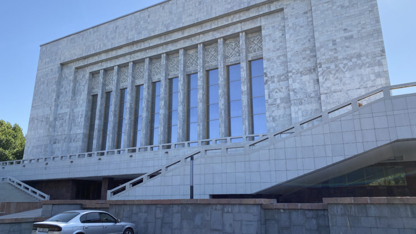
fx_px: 320
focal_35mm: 29
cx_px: 204
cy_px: 112
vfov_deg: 40.2
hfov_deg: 66.0
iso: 32
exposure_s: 1/1504
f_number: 1.8
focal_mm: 4.25
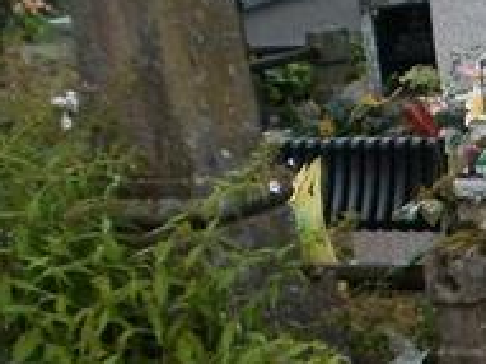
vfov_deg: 9.5
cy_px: 542
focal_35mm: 151
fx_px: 2119
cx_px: 962
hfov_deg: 11.8
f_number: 3.5
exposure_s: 1/125
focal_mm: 6.3
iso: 100
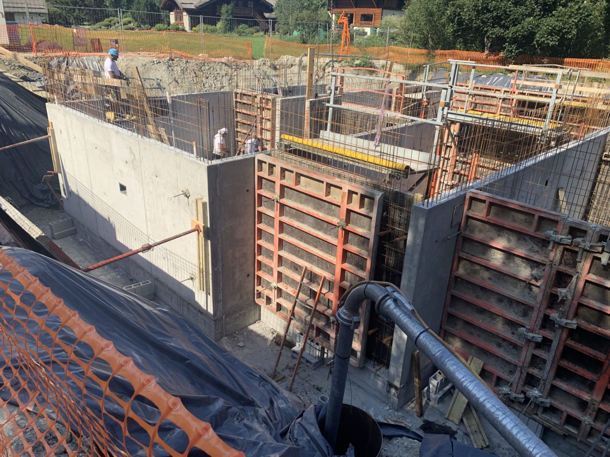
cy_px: 228
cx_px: 305
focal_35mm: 26
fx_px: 458
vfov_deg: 53.1
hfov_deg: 67.3
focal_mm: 4.25
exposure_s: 1/1387
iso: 25
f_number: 1.8
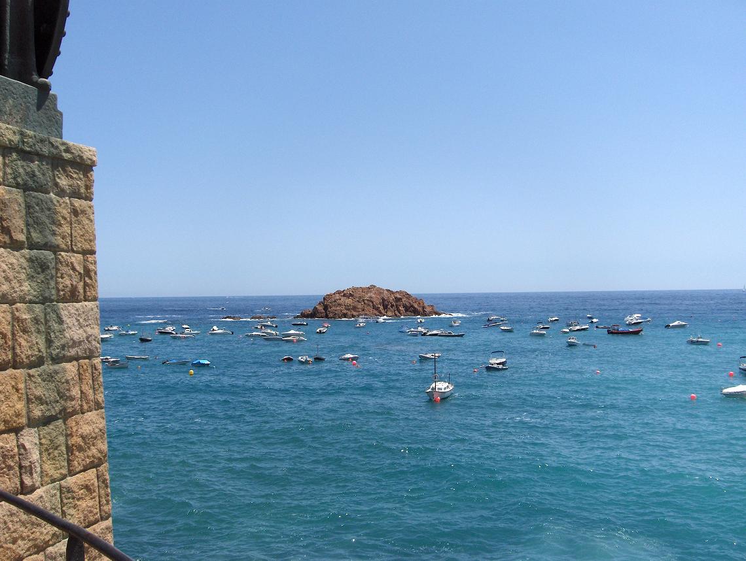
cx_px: 373
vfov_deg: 36.9
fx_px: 842
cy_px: 280
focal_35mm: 39
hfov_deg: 47.8
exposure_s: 1/1389
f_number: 4.8
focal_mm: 8
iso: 50
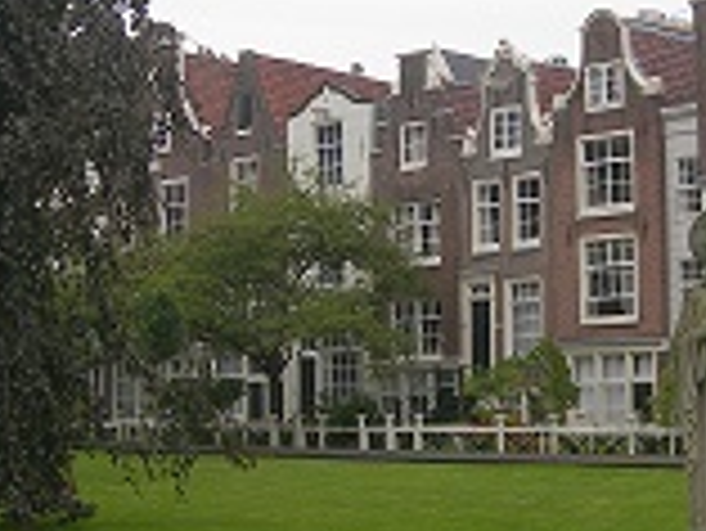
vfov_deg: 15.9
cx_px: 364
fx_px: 1898
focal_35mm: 93
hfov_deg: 21.1
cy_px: 256
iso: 50
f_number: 2.8
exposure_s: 1/208
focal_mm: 7.8
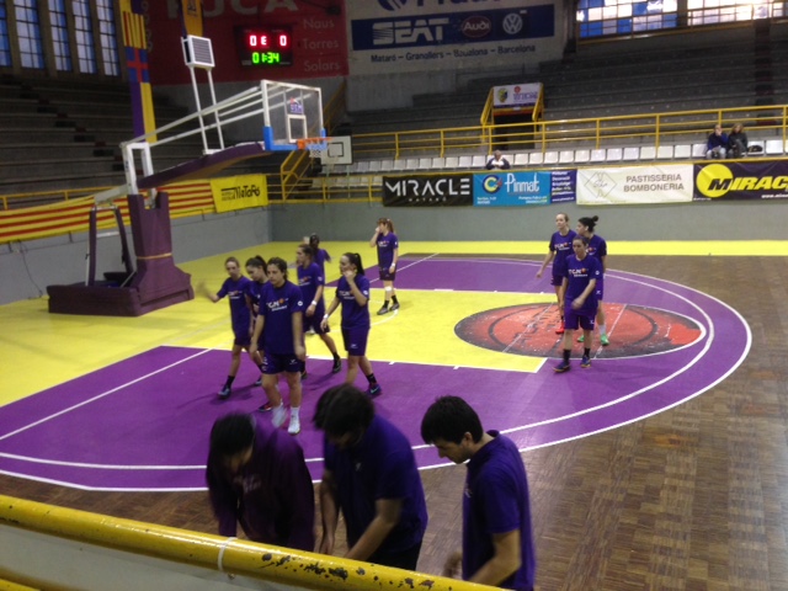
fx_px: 751
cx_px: 394
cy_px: 296
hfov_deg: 55.4
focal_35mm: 33
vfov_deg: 42.9
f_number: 2.4
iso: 125
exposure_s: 1/20
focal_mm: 4.12
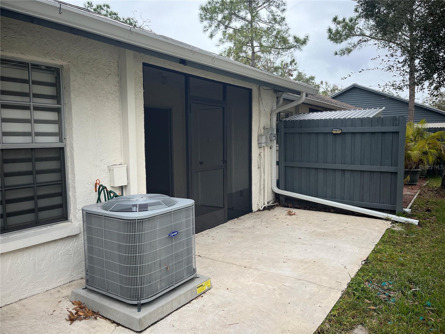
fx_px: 334
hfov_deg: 67.3
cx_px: 222
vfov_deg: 53.1
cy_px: 167
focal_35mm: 26
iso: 50
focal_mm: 5.1
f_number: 1.6
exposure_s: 1/649
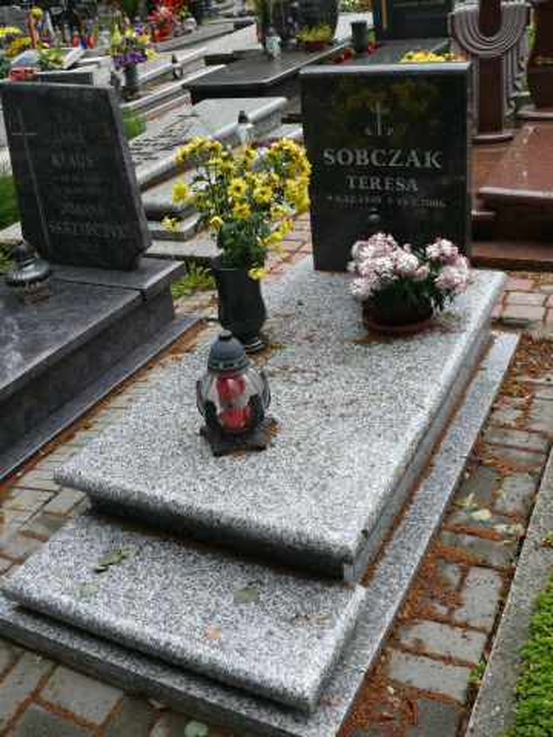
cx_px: 276
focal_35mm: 35
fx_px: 746
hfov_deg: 40.7
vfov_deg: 52.6
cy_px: 368
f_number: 2.8
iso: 100
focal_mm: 7.4
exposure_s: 1/80
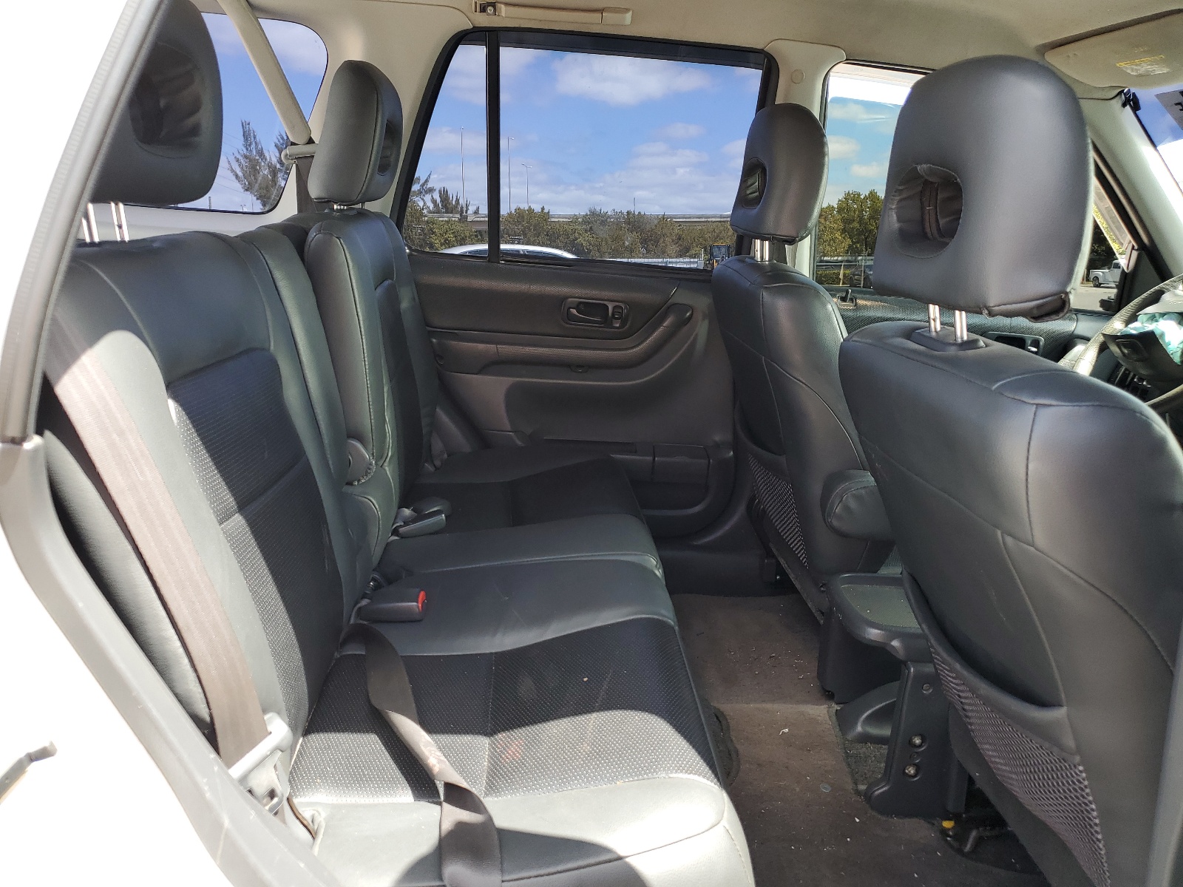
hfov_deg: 67.3
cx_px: 592
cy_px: 444
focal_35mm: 26
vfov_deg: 53.1
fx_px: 889
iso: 50
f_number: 1.5
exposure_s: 1/233
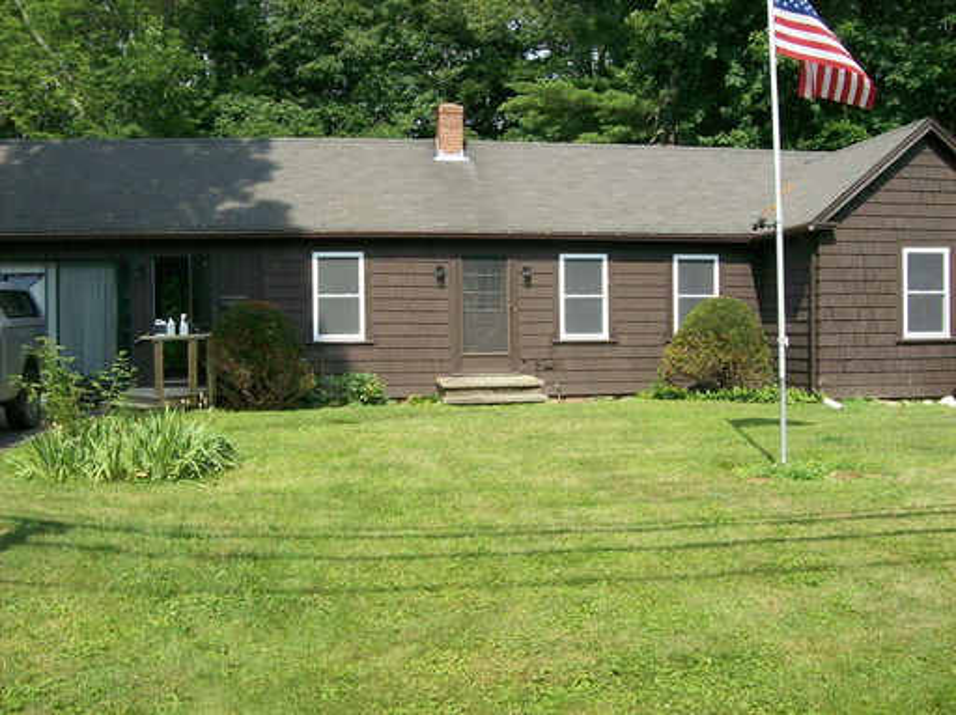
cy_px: 358
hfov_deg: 51.4
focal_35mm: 36
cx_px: 478
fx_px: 993
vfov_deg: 39.6
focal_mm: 6
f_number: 4.8
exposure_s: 1/356
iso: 80
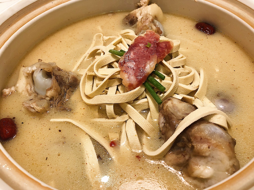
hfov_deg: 63.4
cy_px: 95
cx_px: 127
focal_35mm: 28
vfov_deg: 49.7
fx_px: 205
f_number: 1.8
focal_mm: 3.99
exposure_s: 1/17
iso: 50
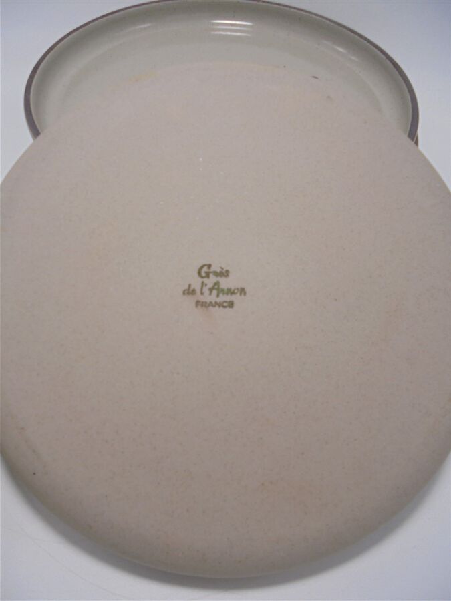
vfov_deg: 67.3
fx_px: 452
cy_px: 300
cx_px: 226
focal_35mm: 26
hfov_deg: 53.1
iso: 100
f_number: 3.5
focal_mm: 4.6
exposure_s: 1/100
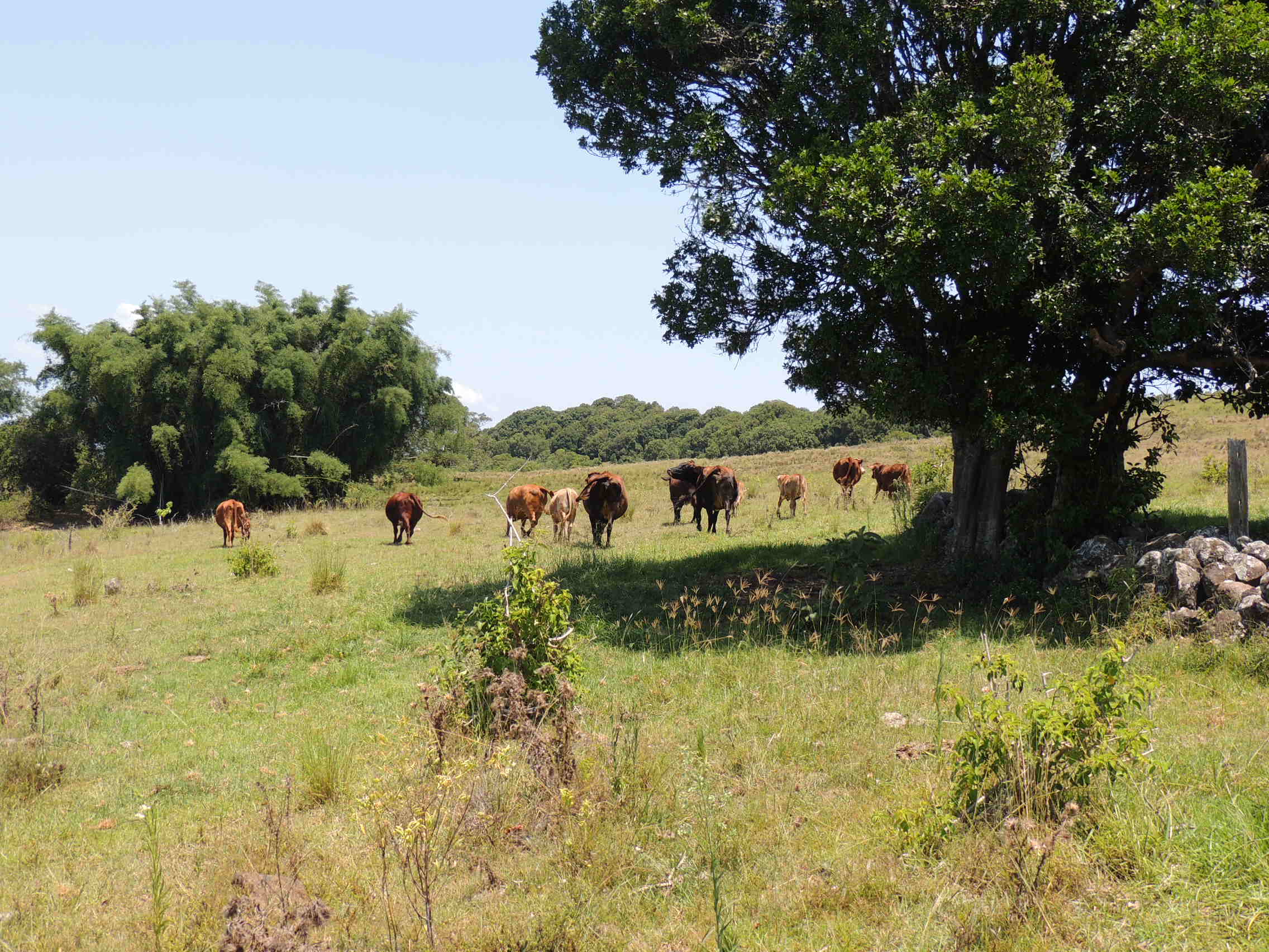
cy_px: 476
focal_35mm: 43
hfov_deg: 43.9
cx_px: 634
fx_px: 1576
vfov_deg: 33.6
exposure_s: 1/800
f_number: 3.4
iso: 100
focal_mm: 7.6
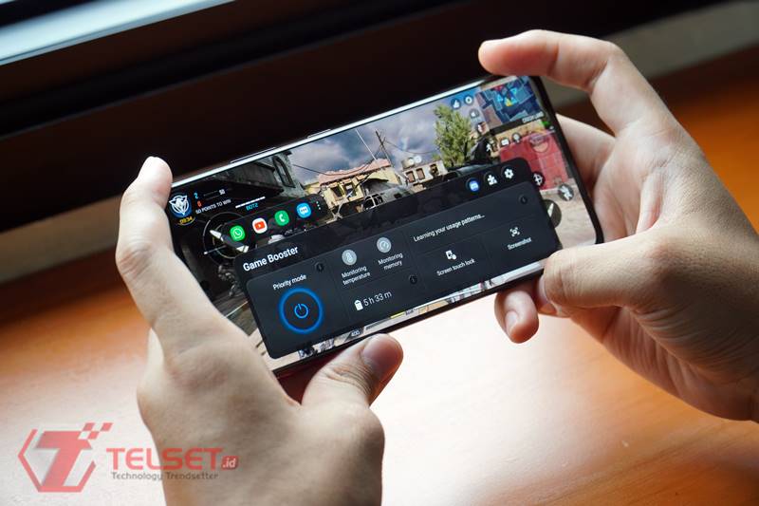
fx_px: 2466
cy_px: 253
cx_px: 380
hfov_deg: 17.5
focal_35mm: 117
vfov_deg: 11.7
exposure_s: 1/160
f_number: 4
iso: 500
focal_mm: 78
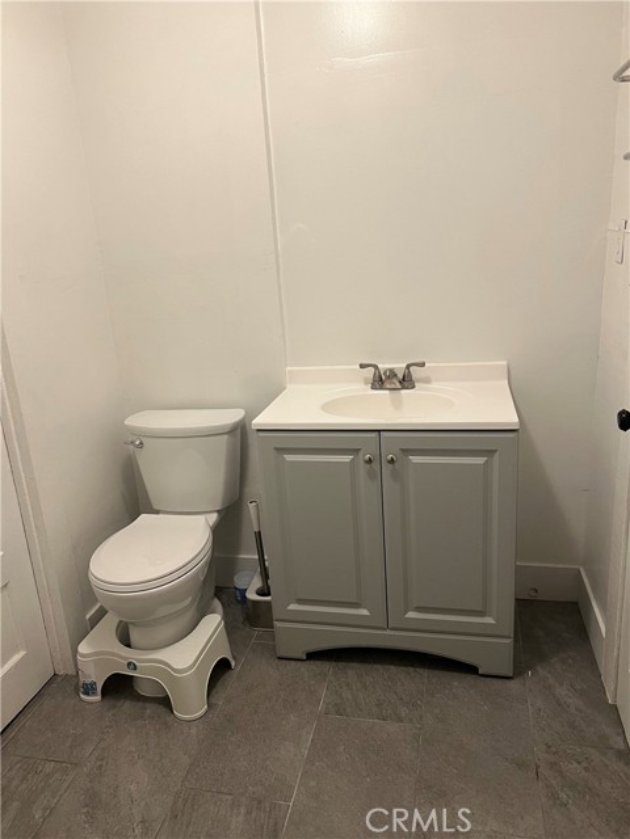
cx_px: 315
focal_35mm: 26
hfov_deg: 53.1
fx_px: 631
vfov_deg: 67.3
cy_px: 420
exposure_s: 1/60
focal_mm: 5.7
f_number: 1.5
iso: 125
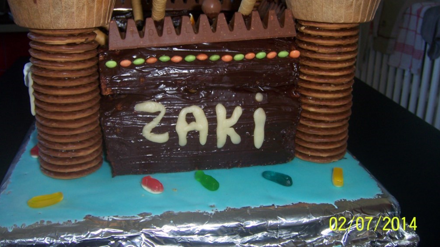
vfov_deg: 29.6
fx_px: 467
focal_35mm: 40
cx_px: 216
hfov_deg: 50.5
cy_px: 99
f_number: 2.8
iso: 100
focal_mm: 6
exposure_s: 1/60
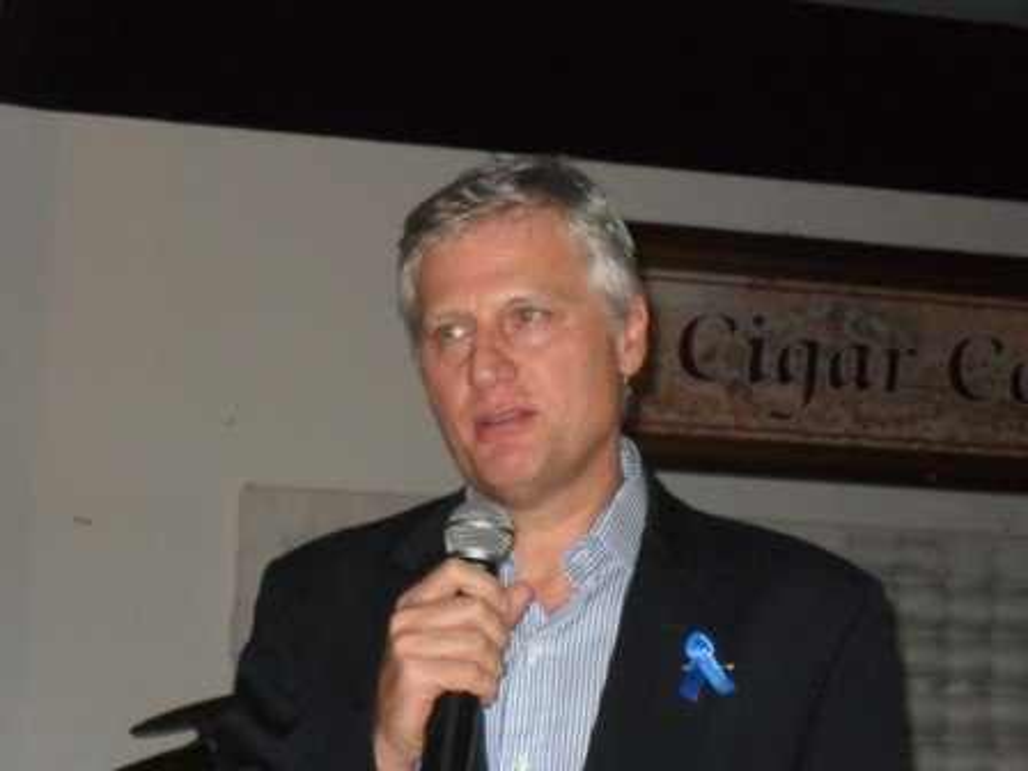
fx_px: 3118
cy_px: 386
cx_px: 514
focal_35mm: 105
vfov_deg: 14.1
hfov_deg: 18.7
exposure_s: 1/60
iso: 400
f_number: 5.2
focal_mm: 18.6
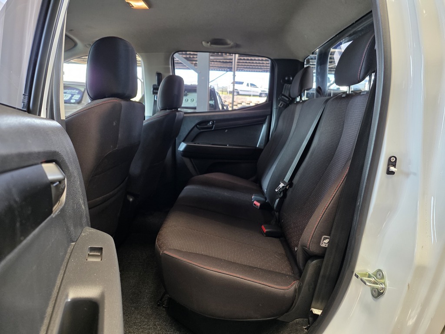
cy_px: 167
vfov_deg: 58.9
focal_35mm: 23
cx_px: 222
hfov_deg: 73.9
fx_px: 296
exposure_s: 1/100
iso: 160
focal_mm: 6.25
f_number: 1.7
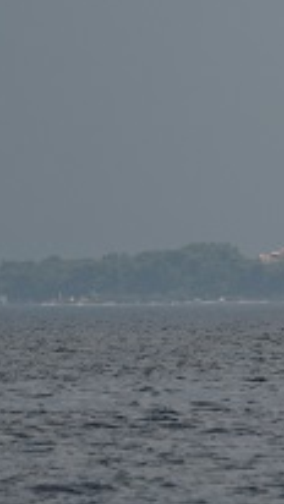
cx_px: 348
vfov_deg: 1.4
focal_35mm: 1527
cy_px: 40
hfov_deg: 0.8
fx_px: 20426
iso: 100
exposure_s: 1/1000
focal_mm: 300
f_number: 5.6
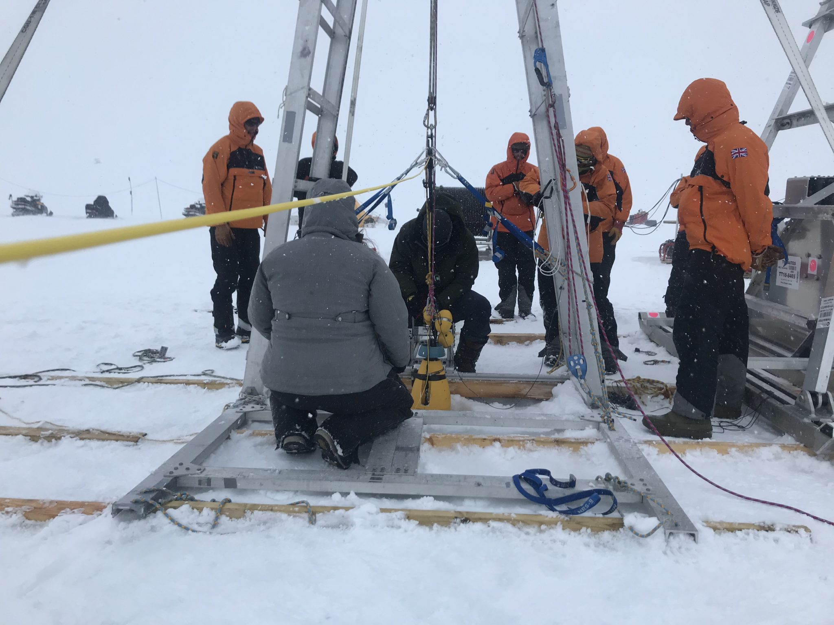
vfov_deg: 49.7
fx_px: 675
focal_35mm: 28
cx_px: 417
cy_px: 312
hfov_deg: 63.4
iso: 20
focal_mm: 3.99
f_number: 1.8
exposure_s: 1/4566
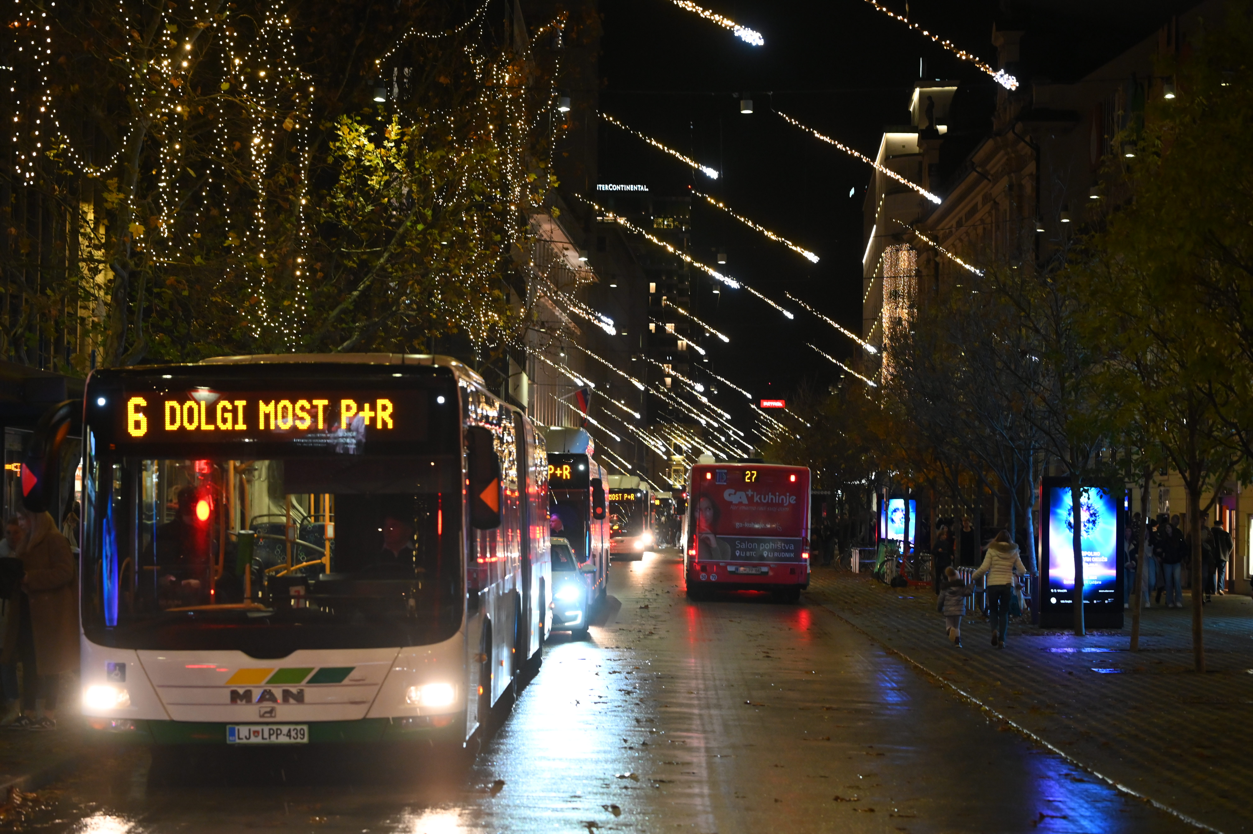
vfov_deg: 15.9
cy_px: 417
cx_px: 626
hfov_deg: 23.7
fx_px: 2991
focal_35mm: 86
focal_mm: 86
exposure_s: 1/80
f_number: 4
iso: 3200
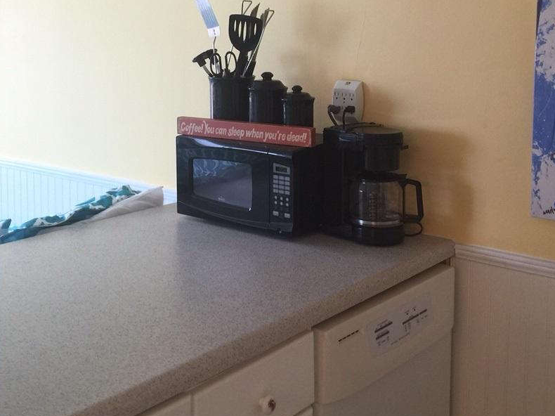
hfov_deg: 40.4
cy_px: 99
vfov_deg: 30.3
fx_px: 753
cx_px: 253
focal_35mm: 47
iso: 32
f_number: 2.2
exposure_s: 1/30
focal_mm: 4.15
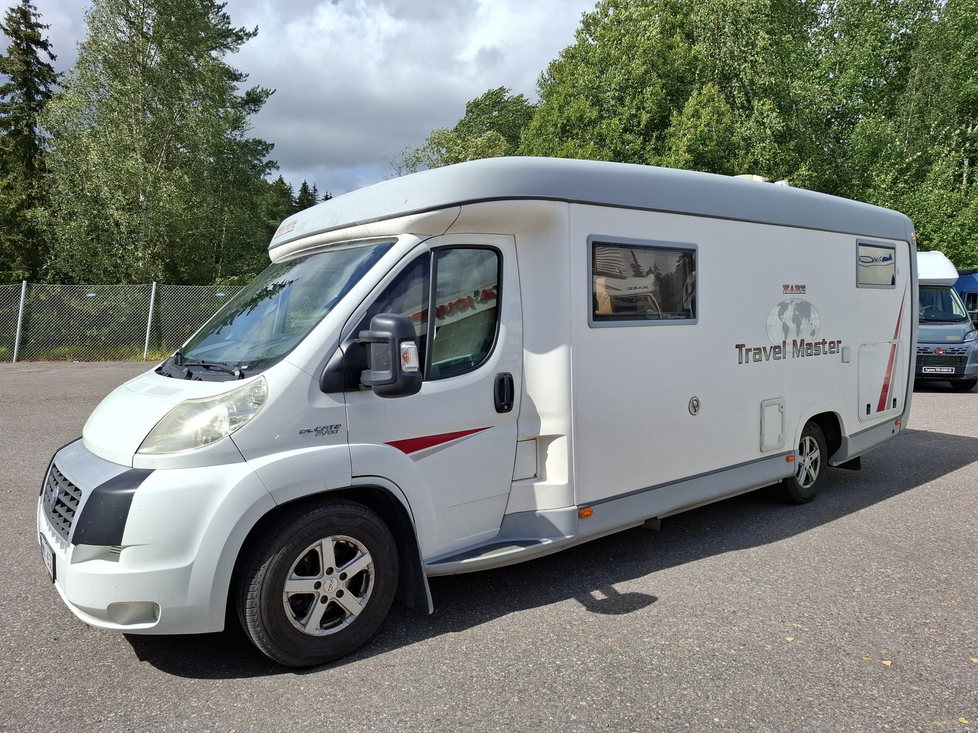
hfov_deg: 73.9
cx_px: 489
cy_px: 366
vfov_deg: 58.9
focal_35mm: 23
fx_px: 650
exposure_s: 1/2584
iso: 50
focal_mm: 5.54
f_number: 1.8
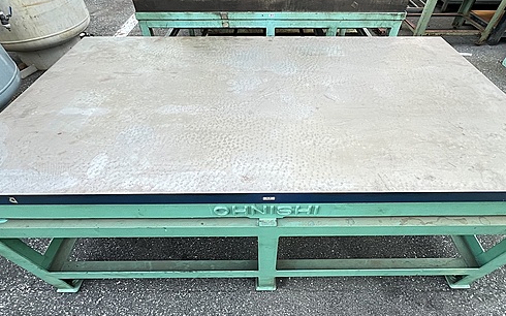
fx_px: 248
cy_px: 123
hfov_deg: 91.0
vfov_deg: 64.2
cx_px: 264
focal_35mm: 18
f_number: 1.8
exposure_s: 1/70
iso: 250
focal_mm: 1.57
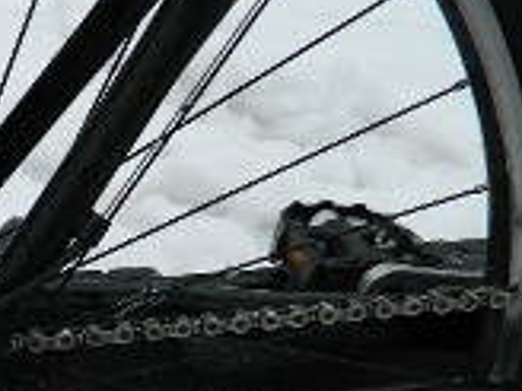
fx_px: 1252
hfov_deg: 22.6
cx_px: -8
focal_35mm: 83
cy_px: 445
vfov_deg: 17.1
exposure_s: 1/40
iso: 80
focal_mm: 6.2
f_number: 3.3
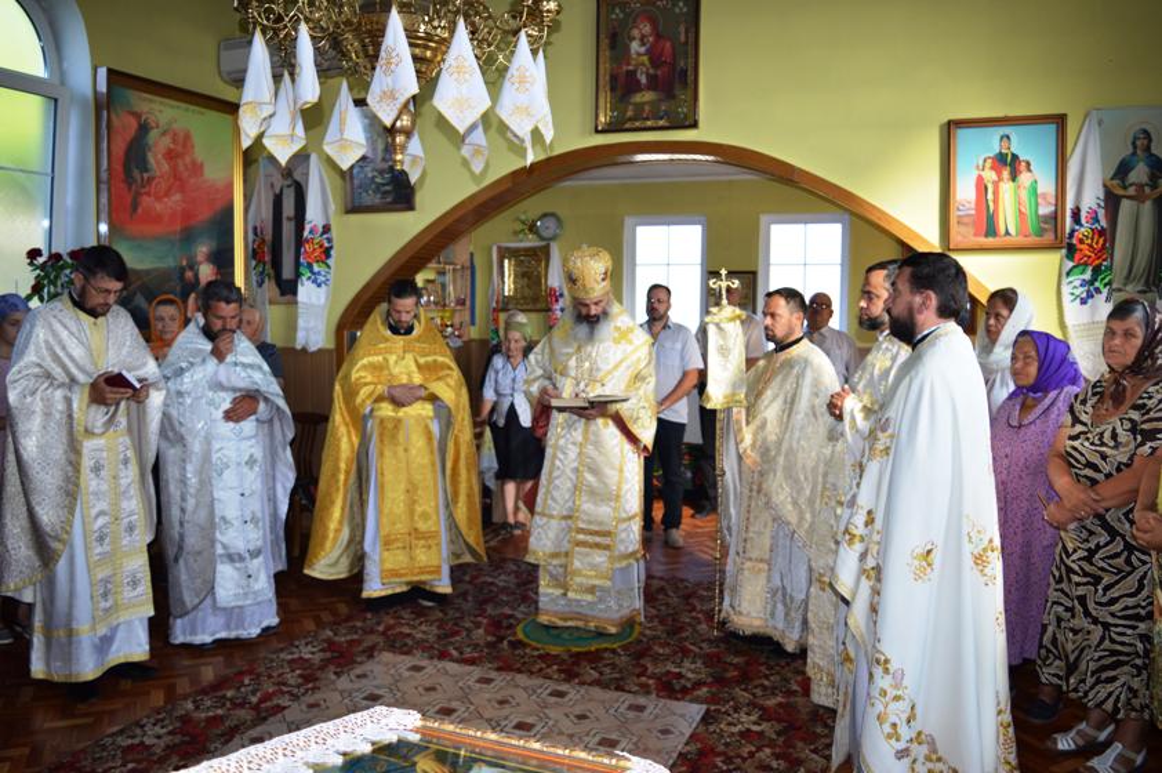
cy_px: 386
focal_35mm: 51
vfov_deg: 26.4
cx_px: 581
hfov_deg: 38.9
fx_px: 1645
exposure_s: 1/125
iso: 280
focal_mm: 34
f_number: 4.5
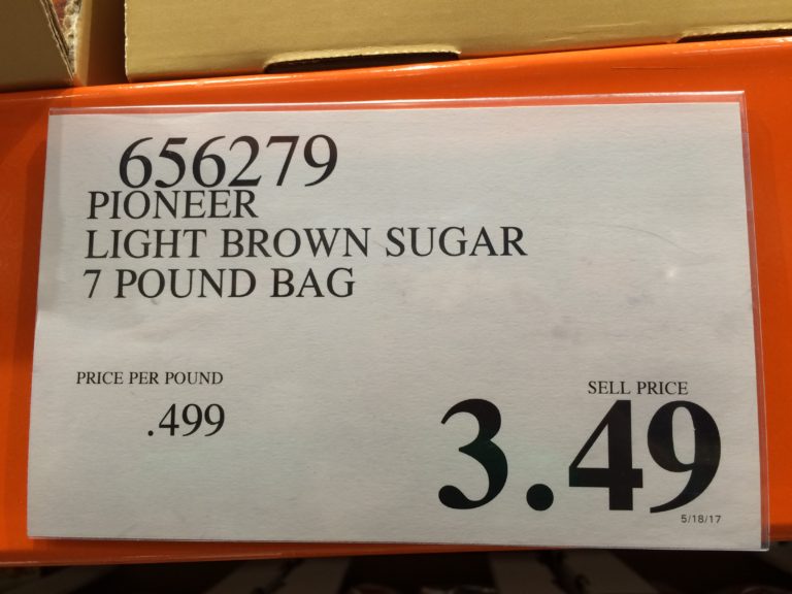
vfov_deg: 48.2
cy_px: 297
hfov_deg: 61.7
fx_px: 664
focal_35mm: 29
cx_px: 396
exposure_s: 1/30
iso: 64
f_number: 2.2
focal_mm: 4.15
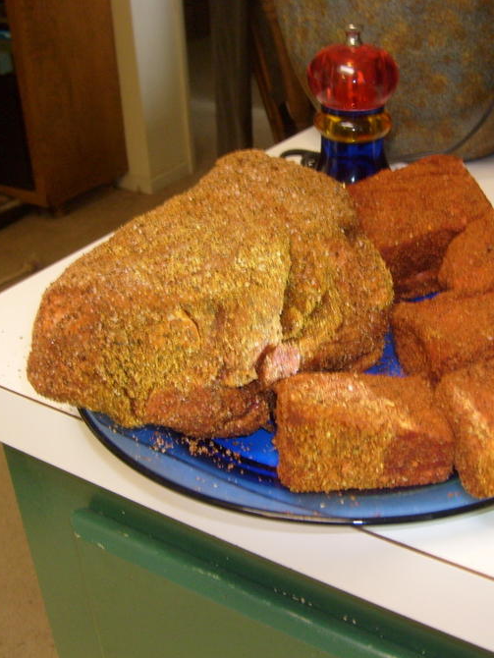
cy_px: 330
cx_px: 323
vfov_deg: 40.4
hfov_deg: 30.7
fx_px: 894
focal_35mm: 47
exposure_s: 1/15
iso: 80
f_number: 2.8
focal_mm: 5.8
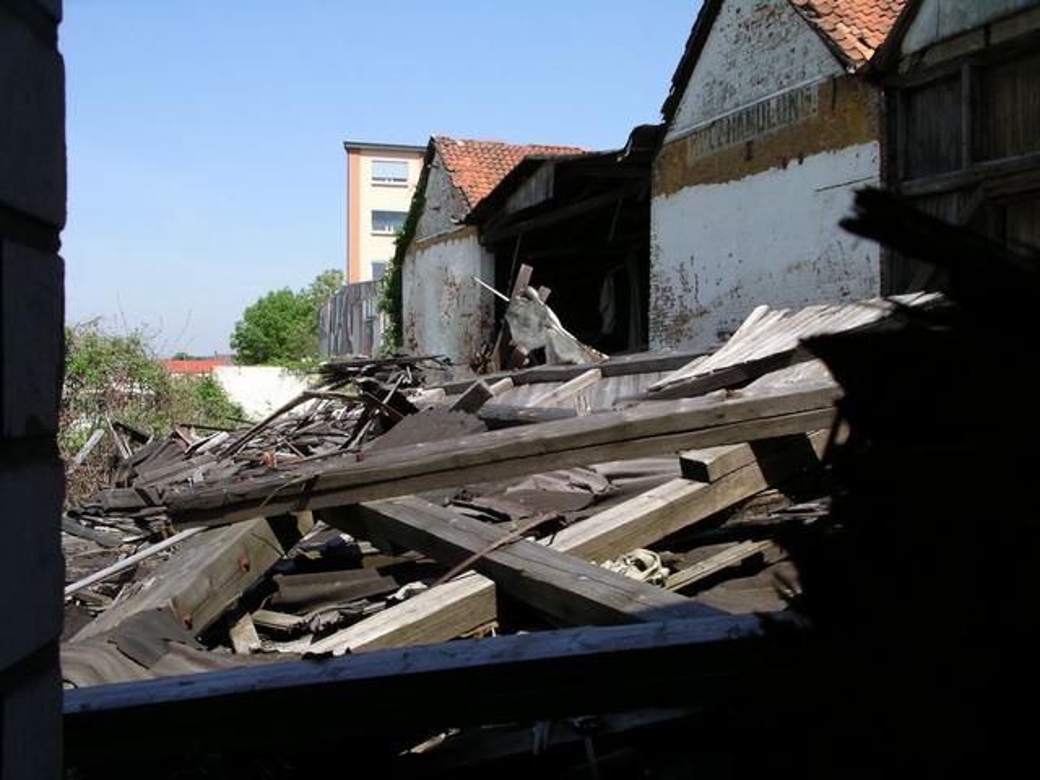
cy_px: 390
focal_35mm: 45
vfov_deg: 32.2
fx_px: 1352
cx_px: 520
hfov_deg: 42.1
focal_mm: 9.3
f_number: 5.6
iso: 64
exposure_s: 1/320
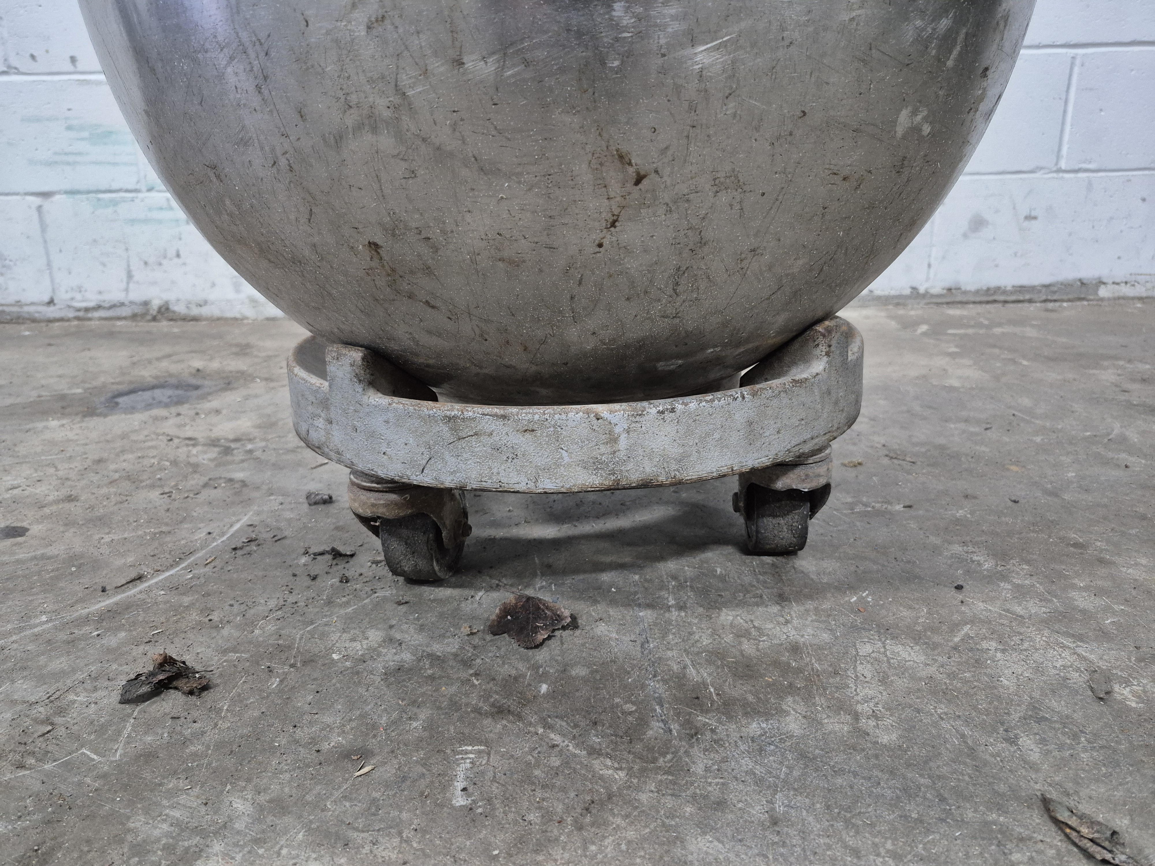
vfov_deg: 58.9
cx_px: 578
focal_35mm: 23
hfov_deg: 73.9
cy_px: 433
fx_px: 767
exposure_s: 1/120
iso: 800
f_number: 1.8
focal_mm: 5.4
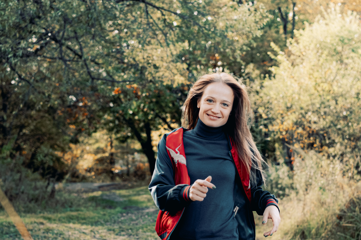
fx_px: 531
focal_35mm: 53
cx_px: 180
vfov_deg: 25.5
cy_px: 120
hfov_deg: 37.5
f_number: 2.5
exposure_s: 1/1000
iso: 400
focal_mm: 35
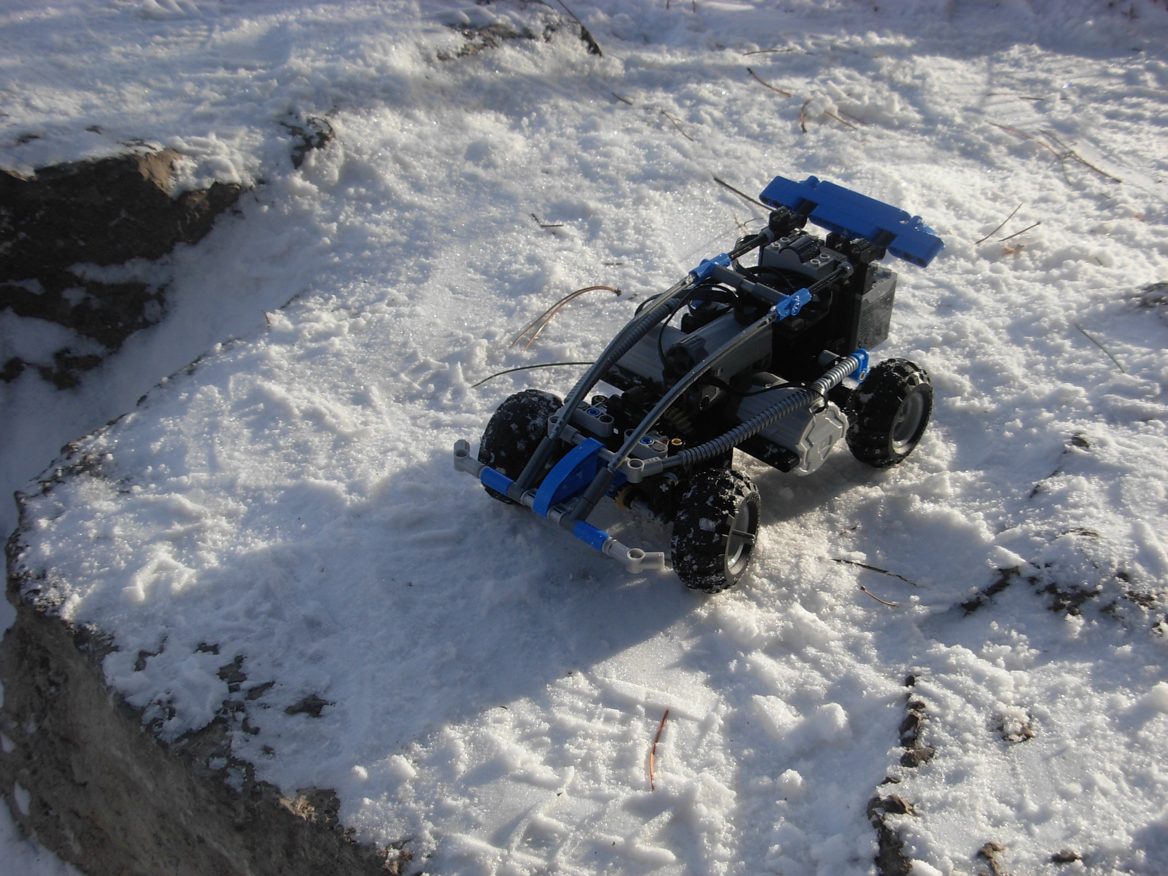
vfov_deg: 28.0
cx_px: 584
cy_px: 438
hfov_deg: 36.8
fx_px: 1755
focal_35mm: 52
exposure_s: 1/995
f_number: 3.2
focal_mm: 8.5
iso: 79
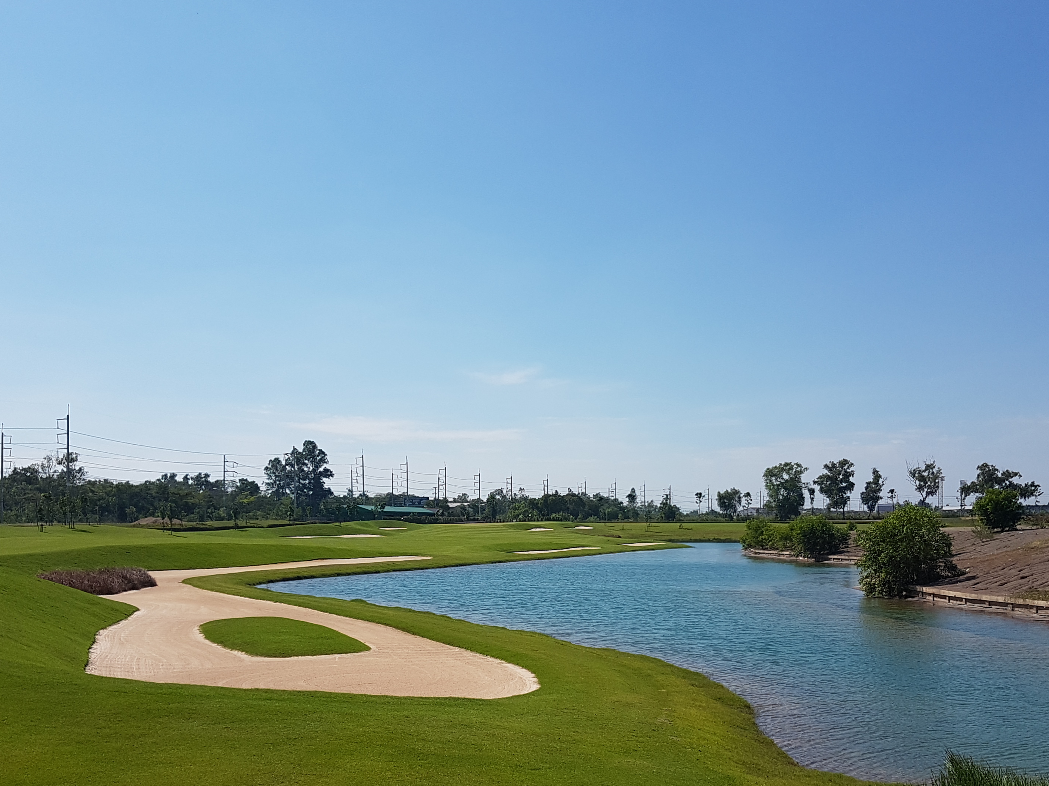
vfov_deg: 38.5
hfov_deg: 50.1
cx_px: 512
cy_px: 484
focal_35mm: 37
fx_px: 1121
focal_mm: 4.2
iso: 40
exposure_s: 1/3720
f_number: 1.7
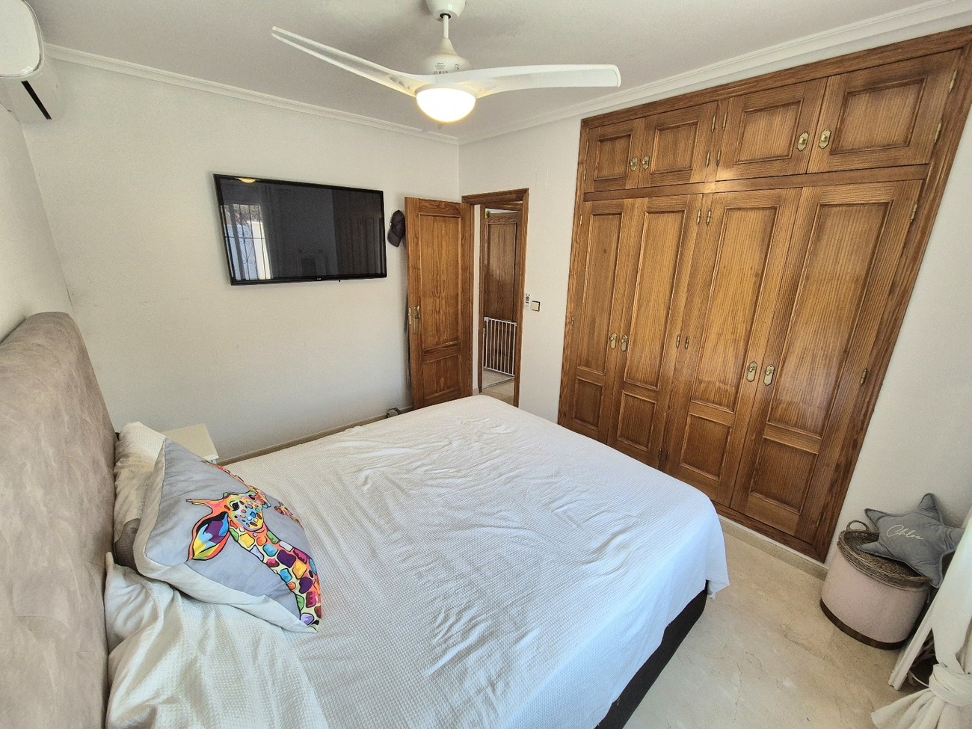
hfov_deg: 106.2
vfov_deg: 89.9
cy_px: 364
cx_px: 486
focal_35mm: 13
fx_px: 365
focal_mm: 2.2
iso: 250
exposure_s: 1/370
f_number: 2.2
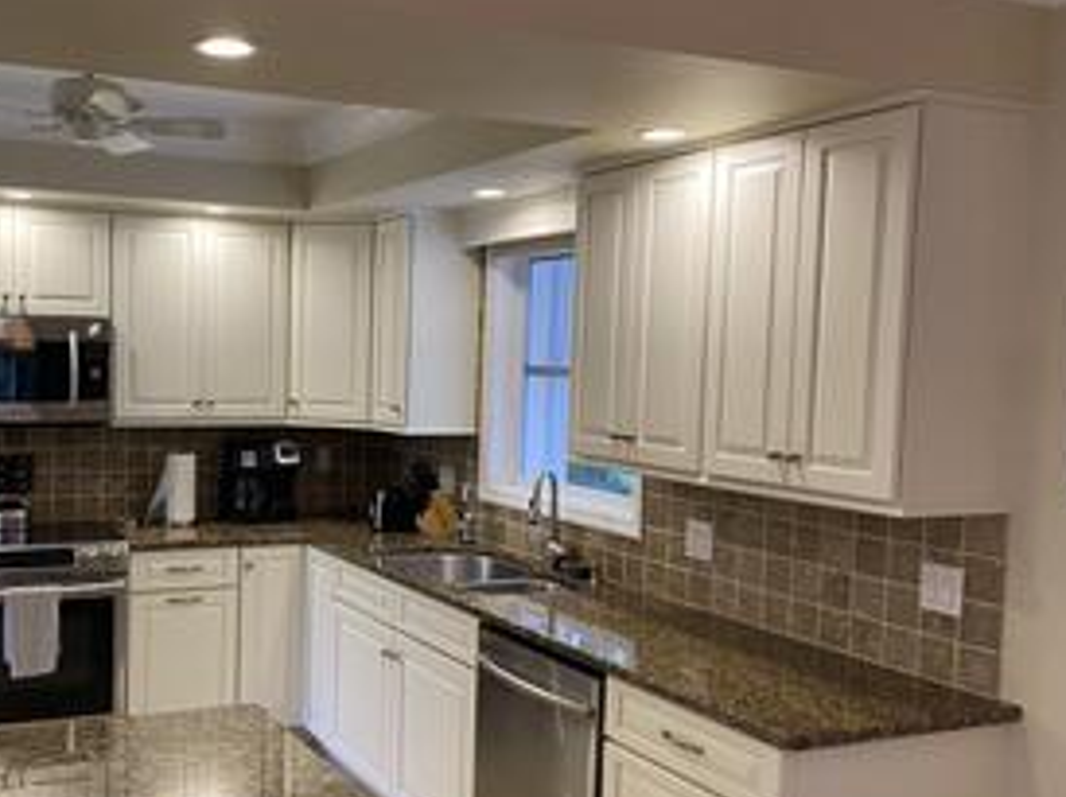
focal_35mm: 38
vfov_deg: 37.6
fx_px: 1169
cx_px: 311
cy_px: 443
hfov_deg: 47.8
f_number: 1.8
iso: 100
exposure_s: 1/60
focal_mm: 4.25
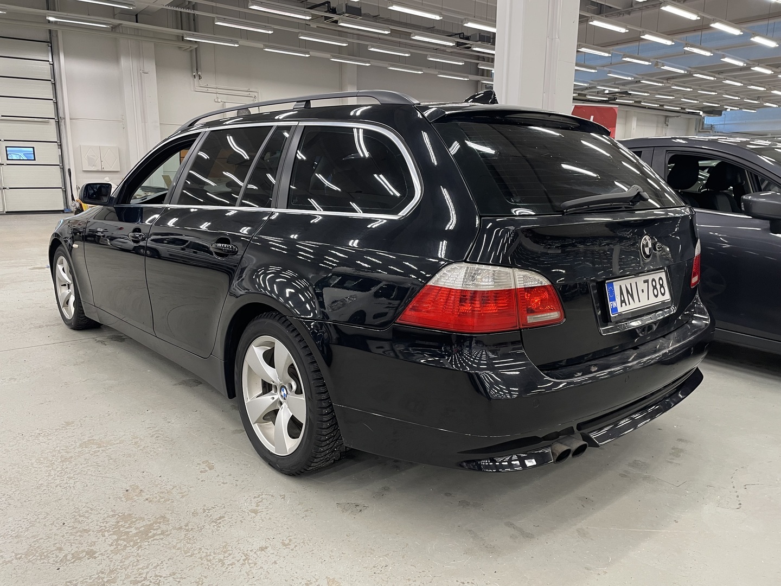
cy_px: 293
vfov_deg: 53.1
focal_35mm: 26
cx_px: 390
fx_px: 587
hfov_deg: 67.3
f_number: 1.6
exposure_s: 1/50
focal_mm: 4.2
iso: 100
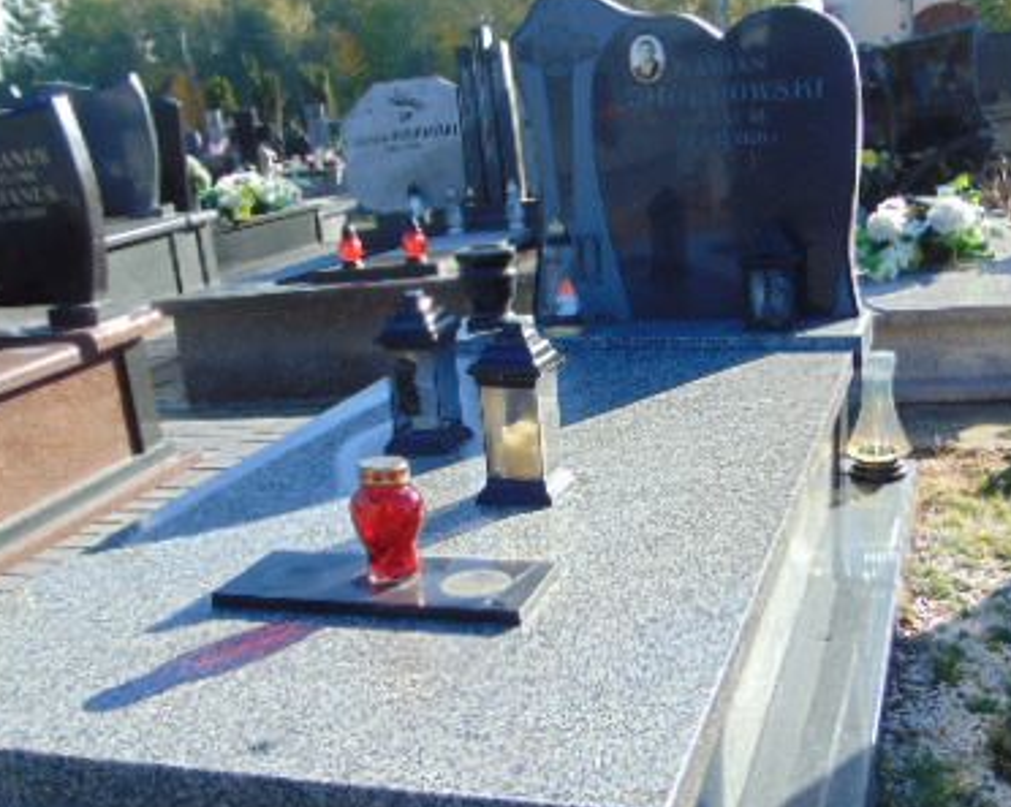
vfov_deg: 35.6
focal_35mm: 42
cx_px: 590
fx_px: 1256
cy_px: 467
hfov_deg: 43.7
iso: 80
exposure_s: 1/400
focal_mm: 4.5
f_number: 3
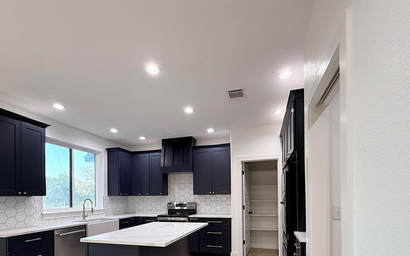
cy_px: 198
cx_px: 193
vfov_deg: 56.2
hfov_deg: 85.0
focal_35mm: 20
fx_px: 223
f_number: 2.2
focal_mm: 2.22
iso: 250
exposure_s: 1/120
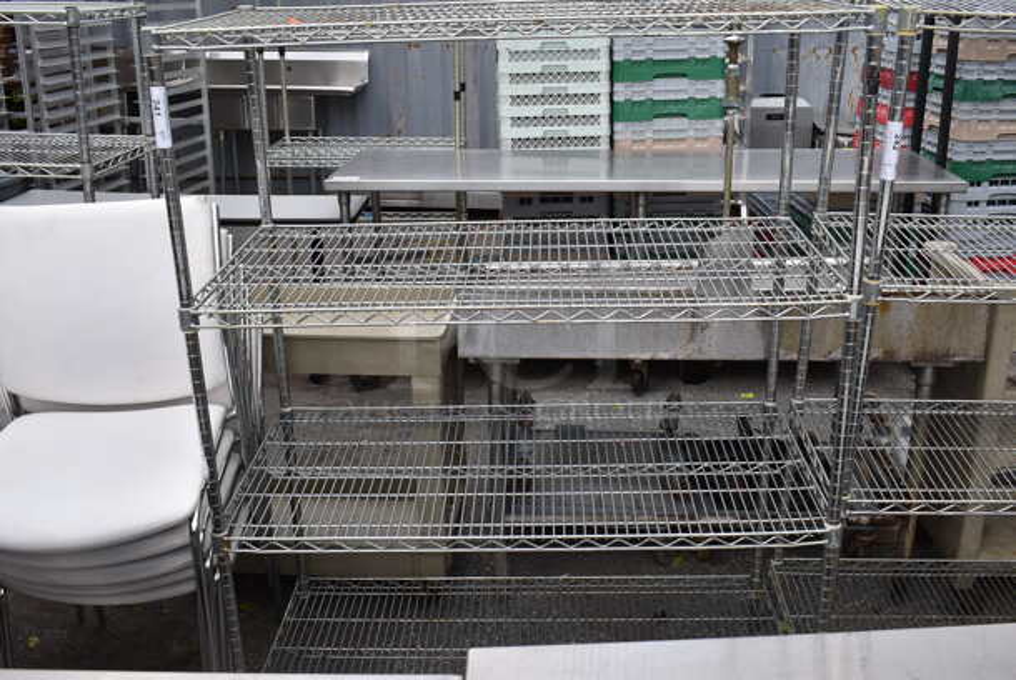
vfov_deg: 37.0
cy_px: 340
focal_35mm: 36
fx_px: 1017
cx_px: 508
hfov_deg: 53.1
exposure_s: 1/250
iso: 180
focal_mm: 24
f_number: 8
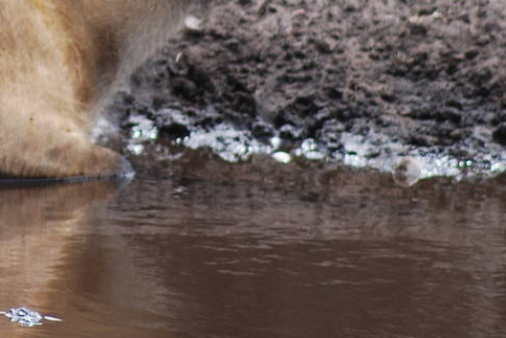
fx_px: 11545
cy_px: -51
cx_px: -86
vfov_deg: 1.7
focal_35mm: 821
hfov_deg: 2.5
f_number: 4.5
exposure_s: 1/500
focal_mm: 165
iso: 200
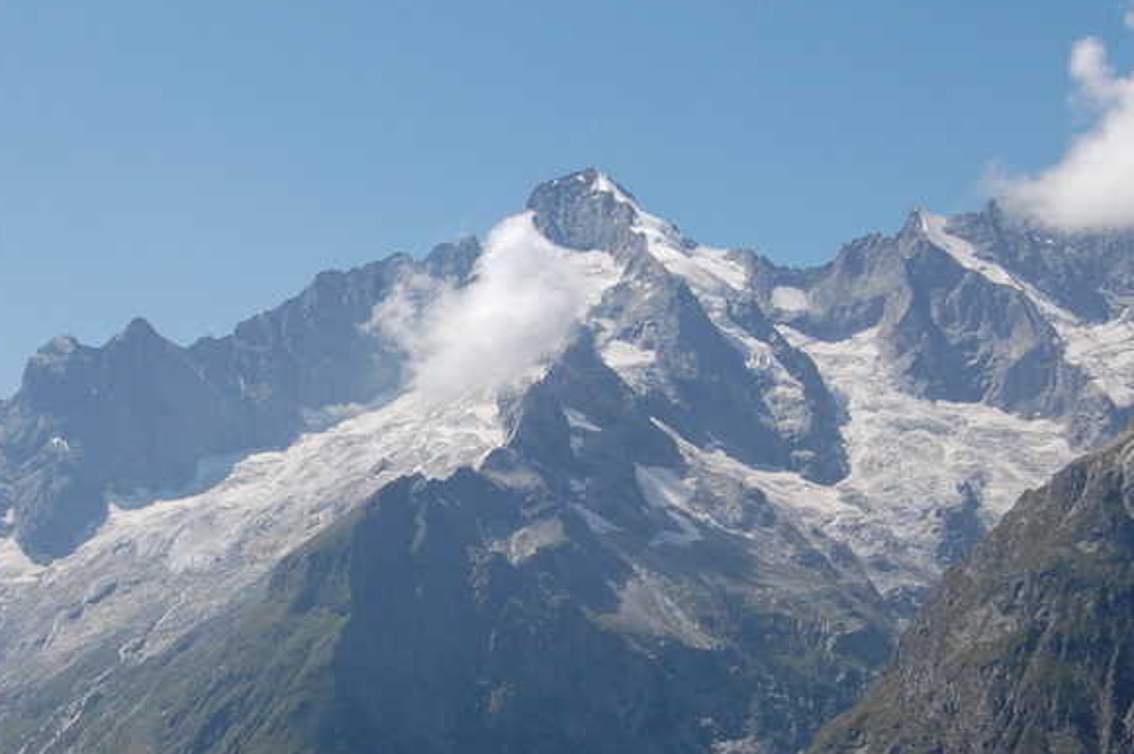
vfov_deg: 19.7
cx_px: 351
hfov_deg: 29.0
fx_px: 2172
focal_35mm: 69
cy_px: 487
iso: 200
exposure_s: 1/400
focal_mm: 26
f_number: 10
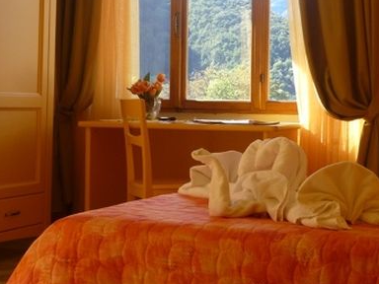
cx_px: 254
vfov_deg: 19.6
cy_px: 91
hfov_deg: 25.8
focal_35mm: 75
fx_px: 821
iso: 125
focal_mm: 8.6
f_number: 4
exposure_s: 1/80
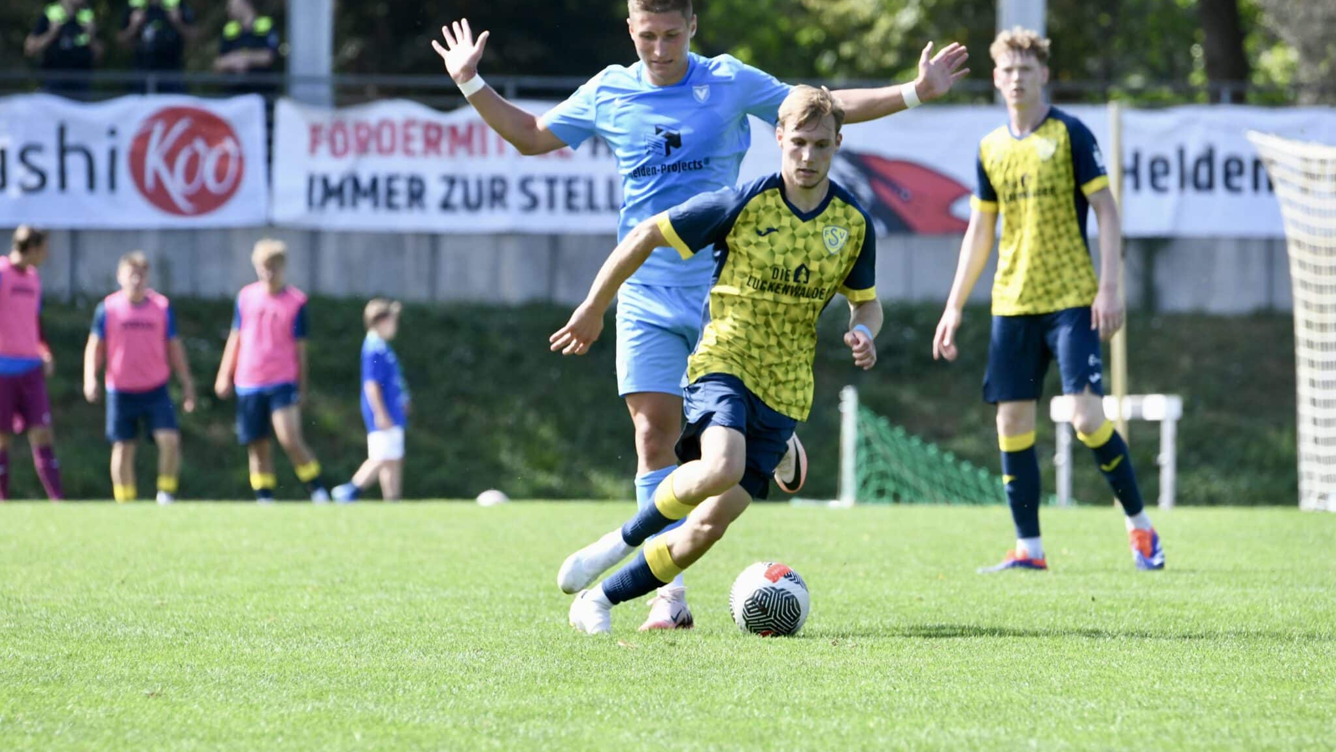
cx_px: 669
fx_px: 14878
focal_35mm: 420
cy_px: 328
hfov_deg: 5.1
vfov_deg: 2.9
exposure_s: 1/1600
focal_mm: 400
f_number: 9
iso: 2000
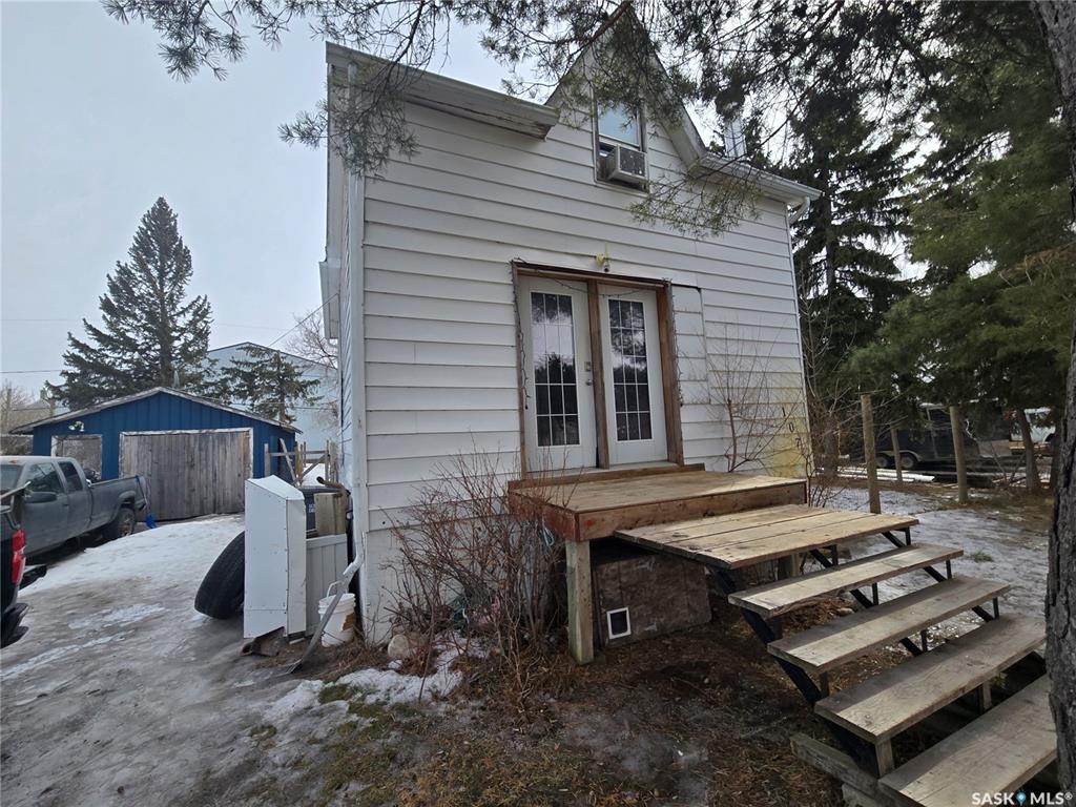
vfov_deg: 89.9
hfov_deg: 106.2
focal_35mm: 13
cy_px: 404
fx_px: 404
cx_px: 538
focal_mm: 2.2
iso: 50
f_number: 2.2
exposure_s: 1/1619
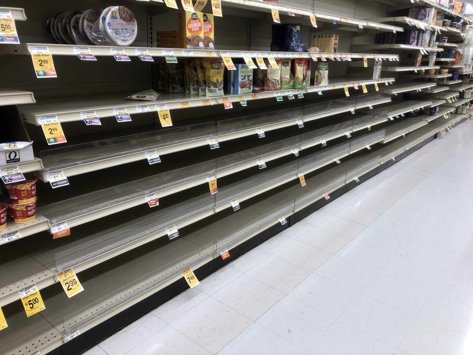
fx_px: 383
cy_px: 178
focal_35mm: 28
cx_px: 236
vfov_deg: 49.7
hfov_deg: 63.4
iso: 25
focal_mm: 3.99
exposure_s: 1/30
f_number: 1.8
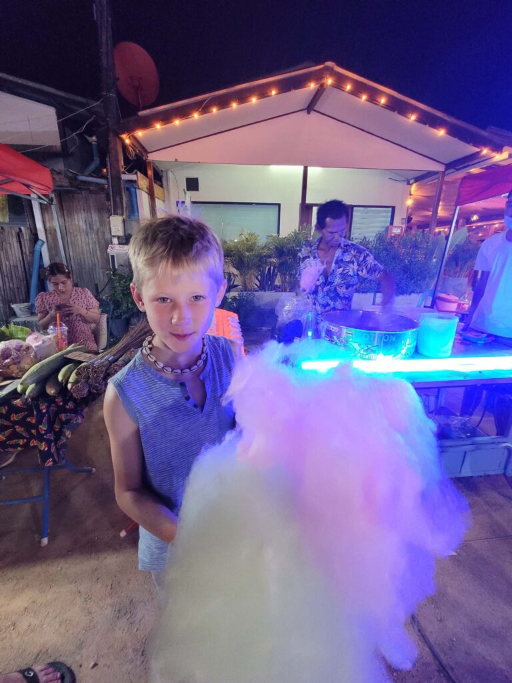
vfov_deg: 106.2
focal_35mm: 13
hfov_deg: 89.9
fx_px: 256
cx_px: 256
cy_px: 342
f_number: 2.2
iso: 400
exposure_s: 1/33
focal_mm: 1.74
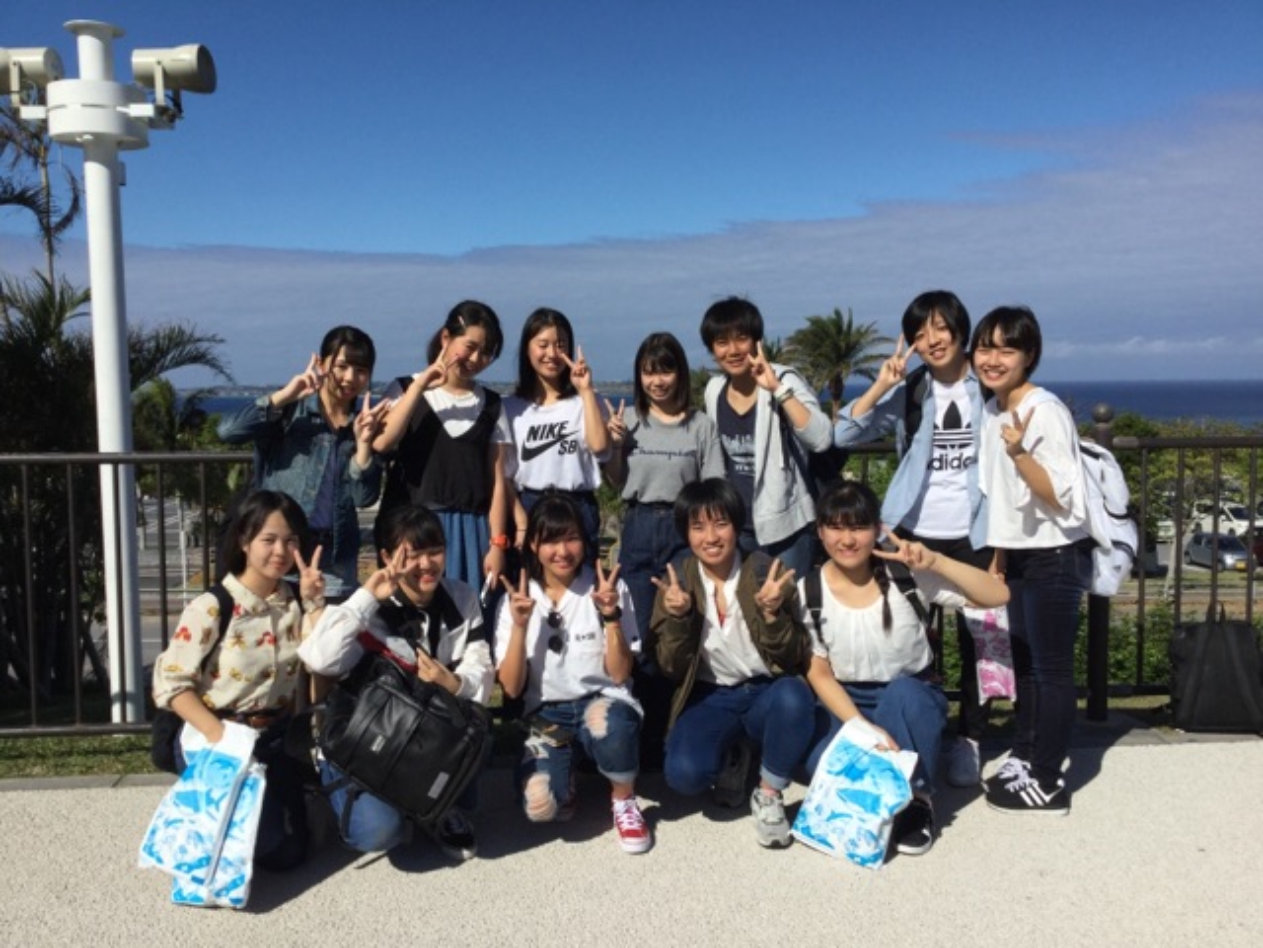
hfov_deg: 58.4
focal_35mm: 31
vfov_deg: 45.4
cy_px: 474
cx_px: 632
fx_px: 1131
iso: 25
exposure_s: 1/2717
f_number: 2.4
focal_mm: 3.3
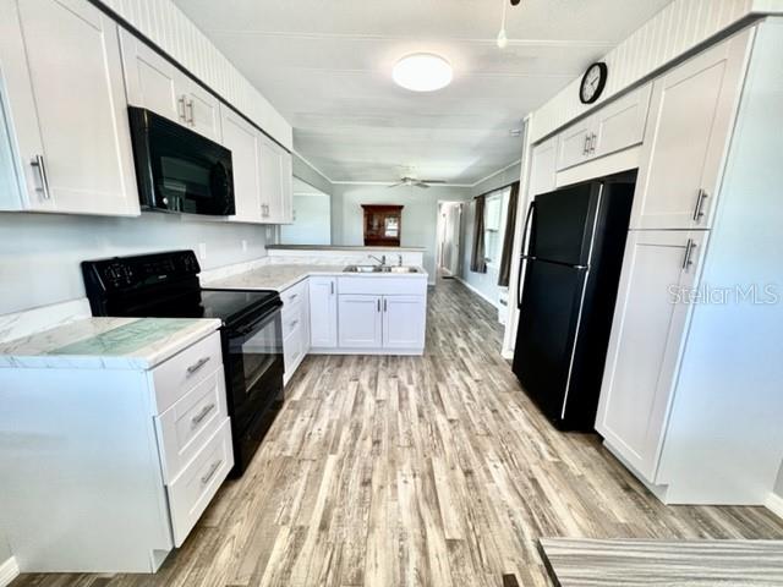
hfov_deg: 106.2
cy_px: 294
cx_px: 392
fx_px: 294
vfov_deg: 89.9
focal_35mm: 13
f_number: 1.8
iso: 160
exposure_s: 1/120
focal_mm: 1.57
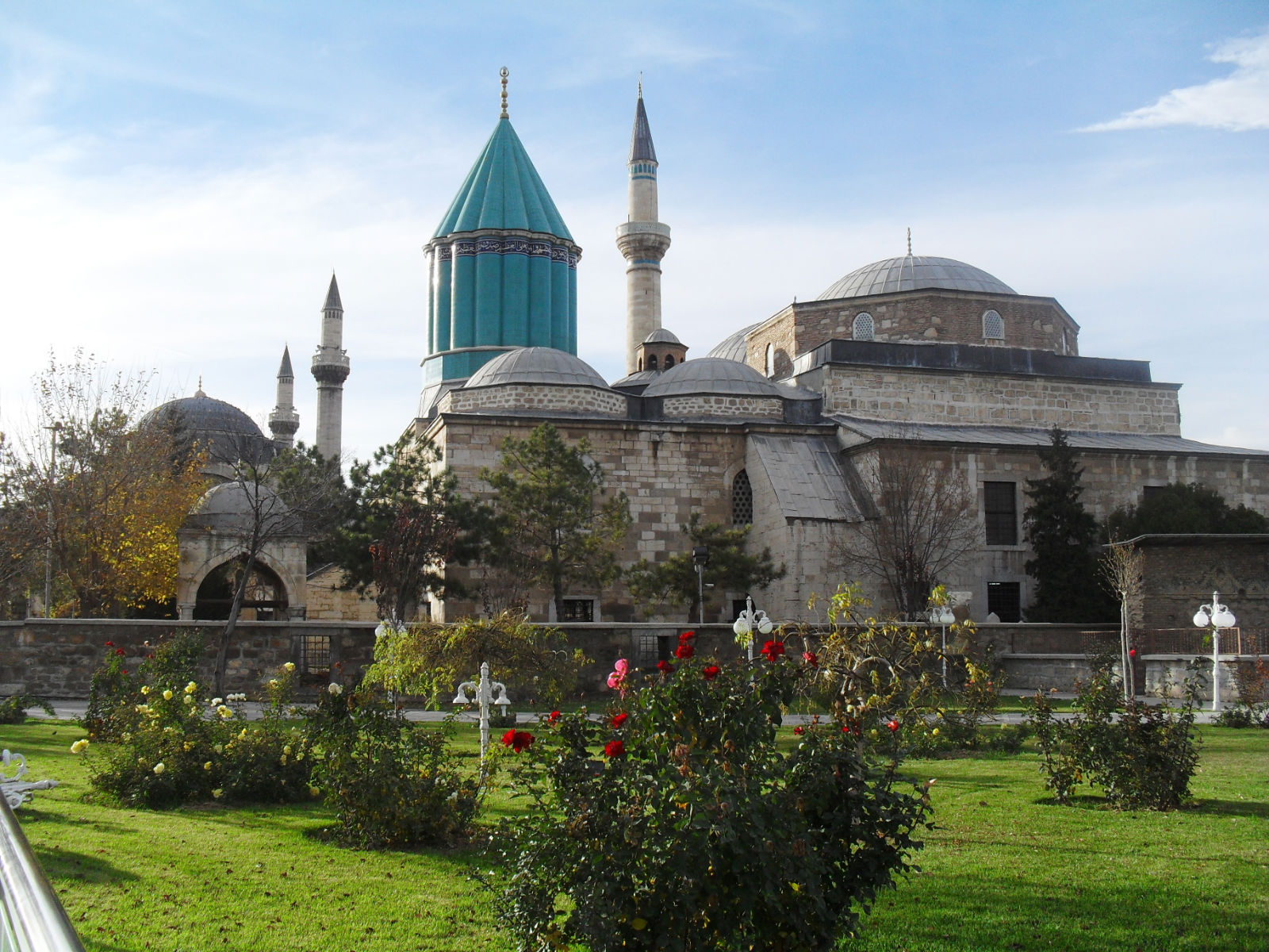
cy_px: 476
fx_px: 1283
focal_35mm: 35
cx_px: 634
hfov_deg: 52.6
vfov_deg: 40.7
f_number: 3.2
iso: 100
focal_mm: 6.3
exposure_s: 1/1000
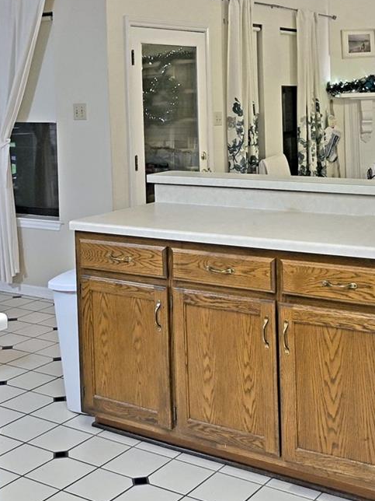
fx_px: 794
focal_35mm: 55
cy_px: 133
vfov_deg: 34.3
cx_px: 203
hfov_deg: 26.5
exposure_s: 1/20
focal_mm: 12
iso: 180
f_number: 3.5
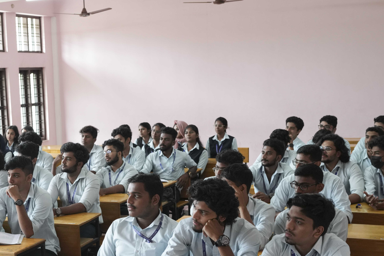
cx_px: 85
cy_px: 183
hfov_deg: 30.7
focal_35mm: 64
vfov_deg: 21.1
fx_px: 683
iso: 1600
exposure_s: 1/100
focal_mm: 35
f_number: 4.5
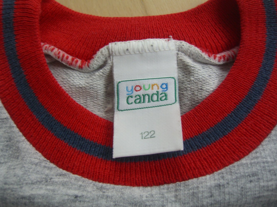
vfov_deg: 37.7
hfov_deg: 49.0
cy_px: 104
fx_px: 304
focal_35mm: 38
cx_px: 138
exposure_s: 1/40
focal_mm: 7.9
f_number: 2.8
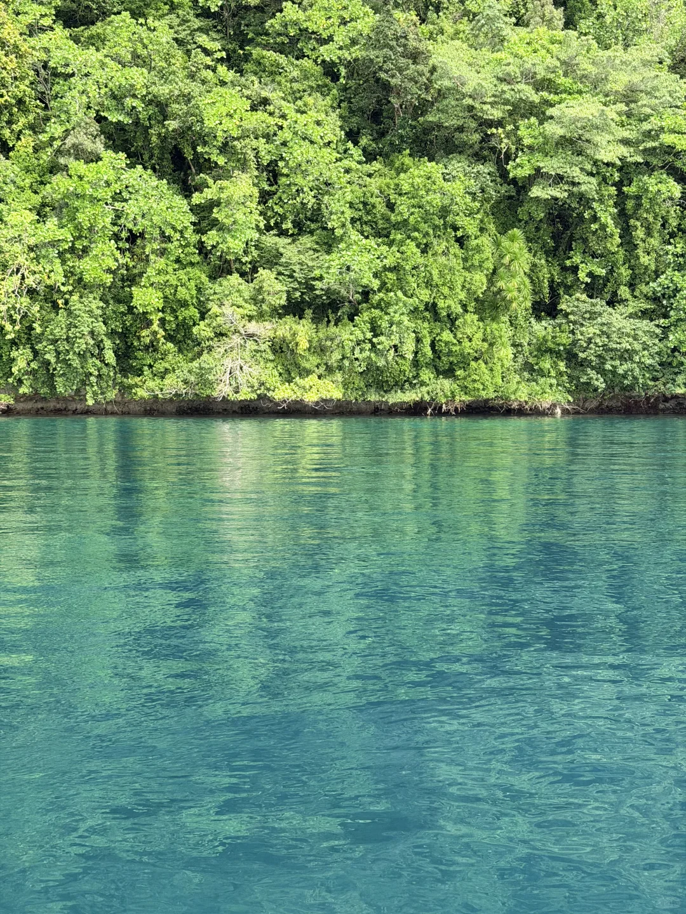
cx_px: 343
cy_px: 457
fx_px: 1268
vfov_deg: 39.7
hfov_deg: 30.3
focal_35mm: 48
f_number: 1.78
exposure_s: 1/1070
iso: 80
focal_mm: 6.76
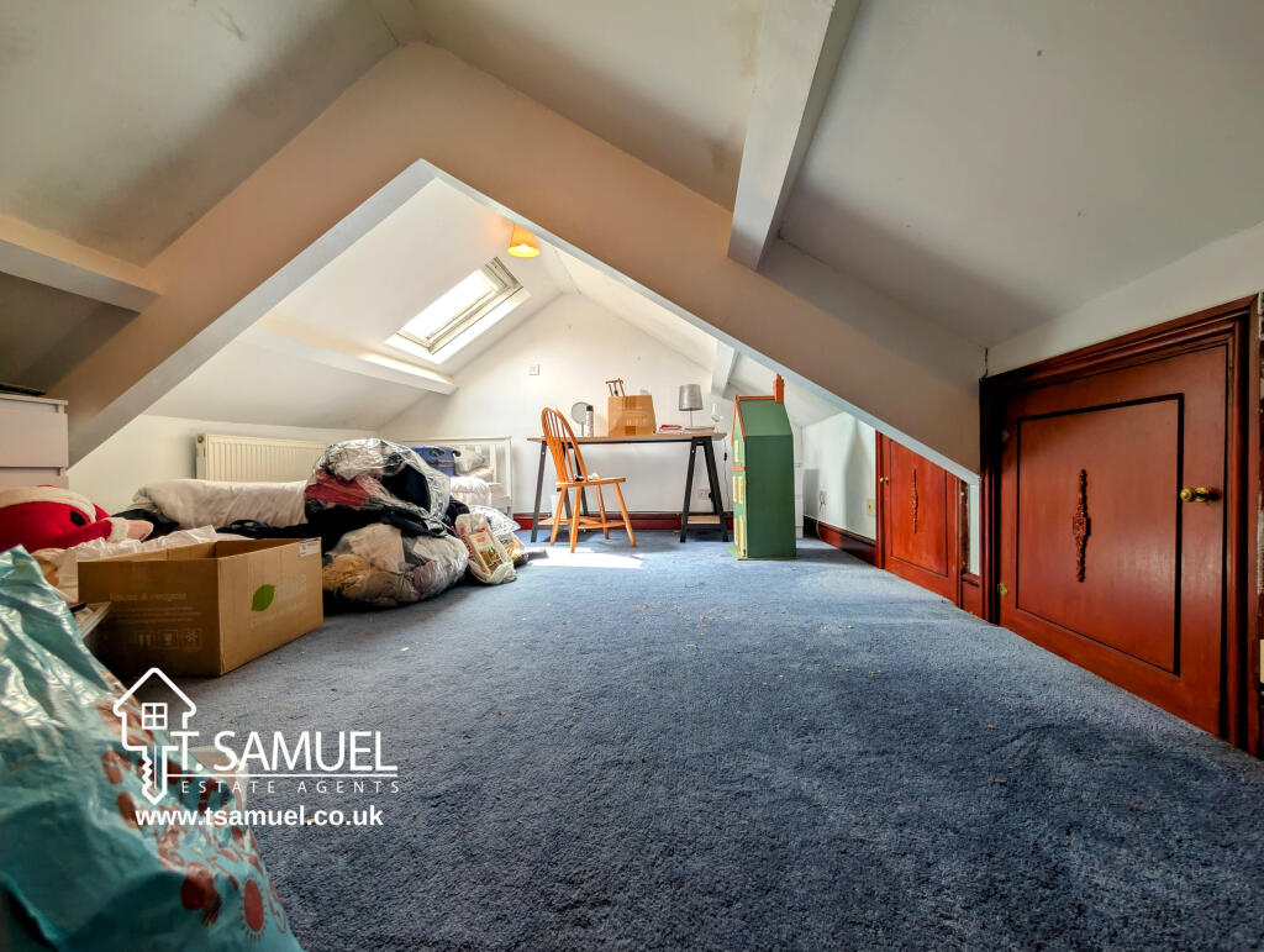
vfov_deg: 94.6
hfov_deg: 110.5
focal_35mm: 12
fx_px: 439
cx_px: 632
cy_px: 476
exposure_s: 1/226
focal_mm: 2.02
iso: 50
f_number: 1.7
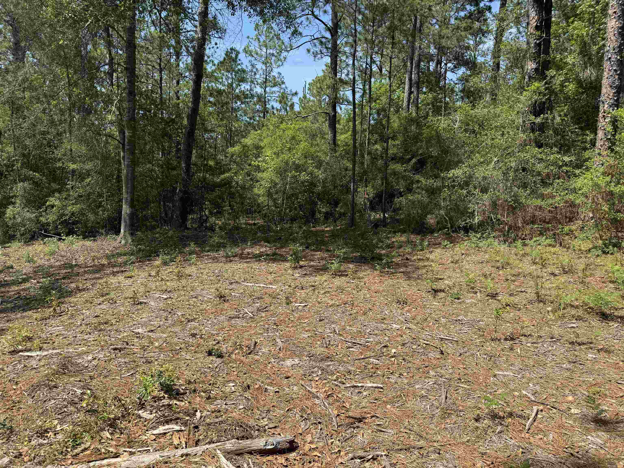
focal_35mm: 24
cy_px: 234
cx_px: 312
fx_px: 433
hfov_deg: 71.6
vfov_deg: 56.8
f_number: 1.78
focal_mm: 6.76
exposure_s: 1/2105
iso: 80
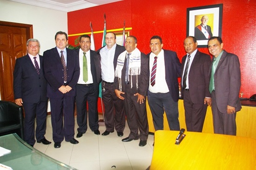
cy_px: 85
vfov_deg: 43.5
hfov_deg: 62.0
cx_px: 128
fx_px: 213
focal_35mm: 30
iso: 800
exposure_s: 1/30
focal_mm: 20
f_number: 5.6
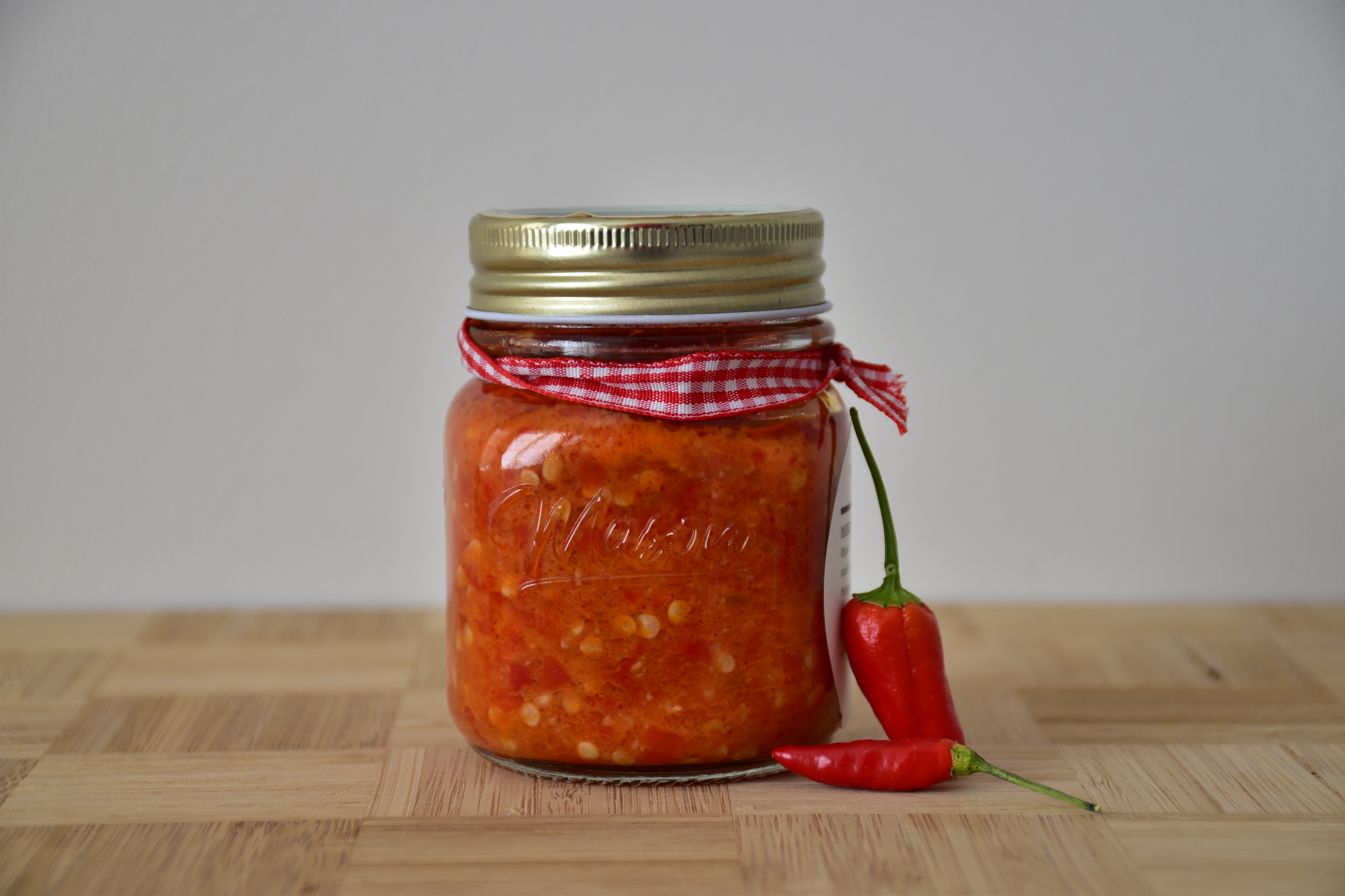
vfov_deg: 13.0
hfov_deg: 19.5
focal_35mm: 105
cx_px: 672
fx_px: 3923
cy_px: 448
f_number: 6.3
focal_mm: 70
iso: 200
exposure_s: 1/80
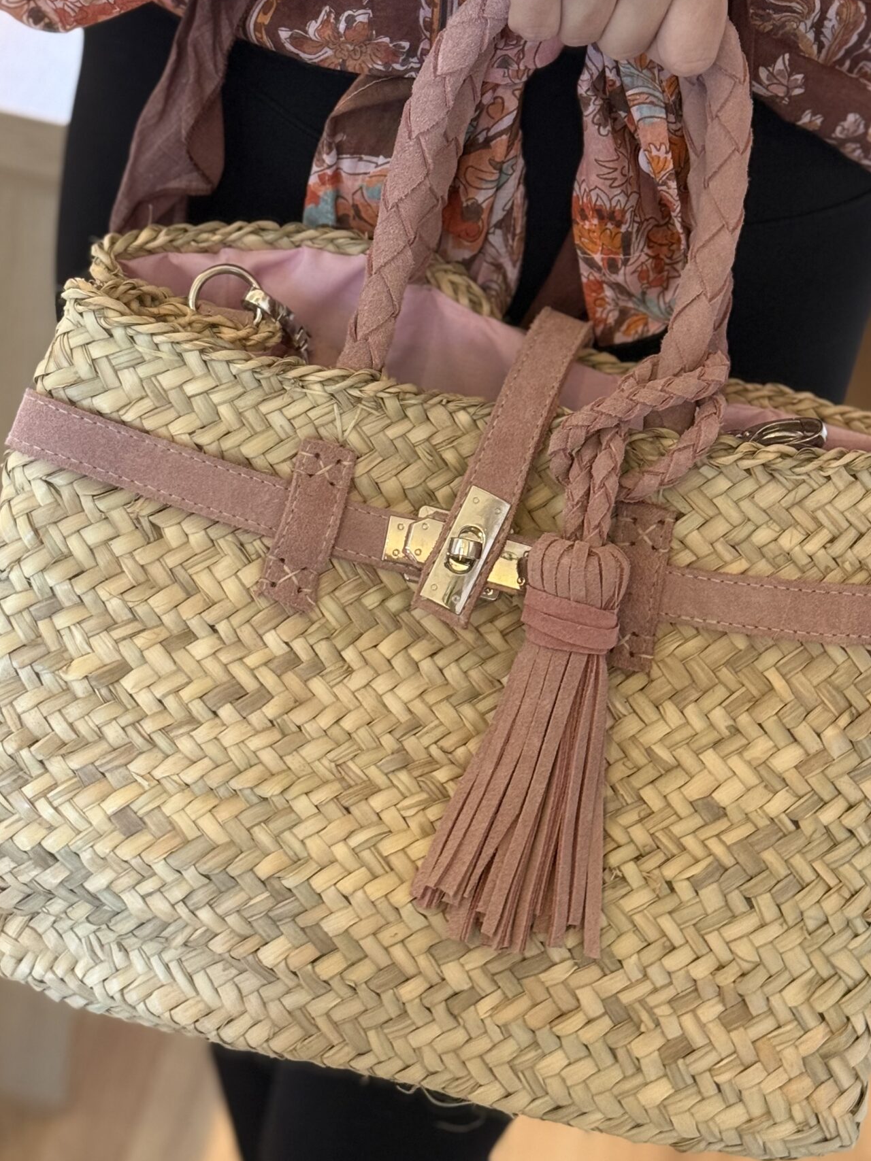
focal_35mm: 72
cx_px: 446
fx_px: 2416
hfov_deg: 20.4
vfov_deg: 26.9
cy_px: 383
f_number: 1.78
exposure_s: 1/33
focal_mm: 6.76
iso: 320
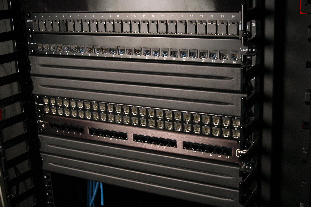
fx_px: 388
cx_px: 156
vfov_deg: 29.8
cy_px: 104
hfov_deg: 43.6
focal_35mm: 45
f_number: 13
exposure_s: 1/200
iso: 250
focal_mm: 30
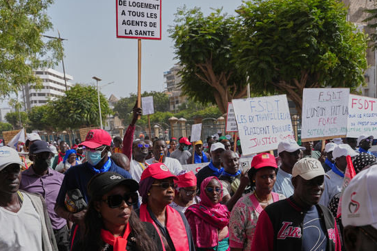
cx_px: 257
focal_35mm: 45
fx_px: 471
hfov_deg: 42.9
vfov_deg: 29.0
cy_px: 210
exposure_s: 1/500
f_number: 5
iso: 100
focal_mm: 24
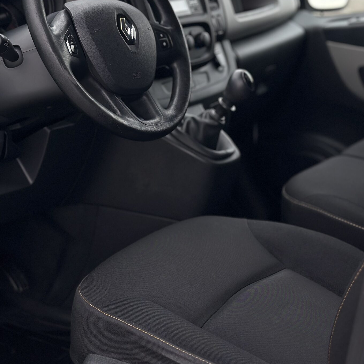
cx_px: 133
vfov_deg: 21.6
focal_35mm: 80
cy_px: 117
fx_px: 952
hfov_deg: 21.6
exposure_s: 1/375
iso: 80
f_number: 1.78
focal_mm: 6.86
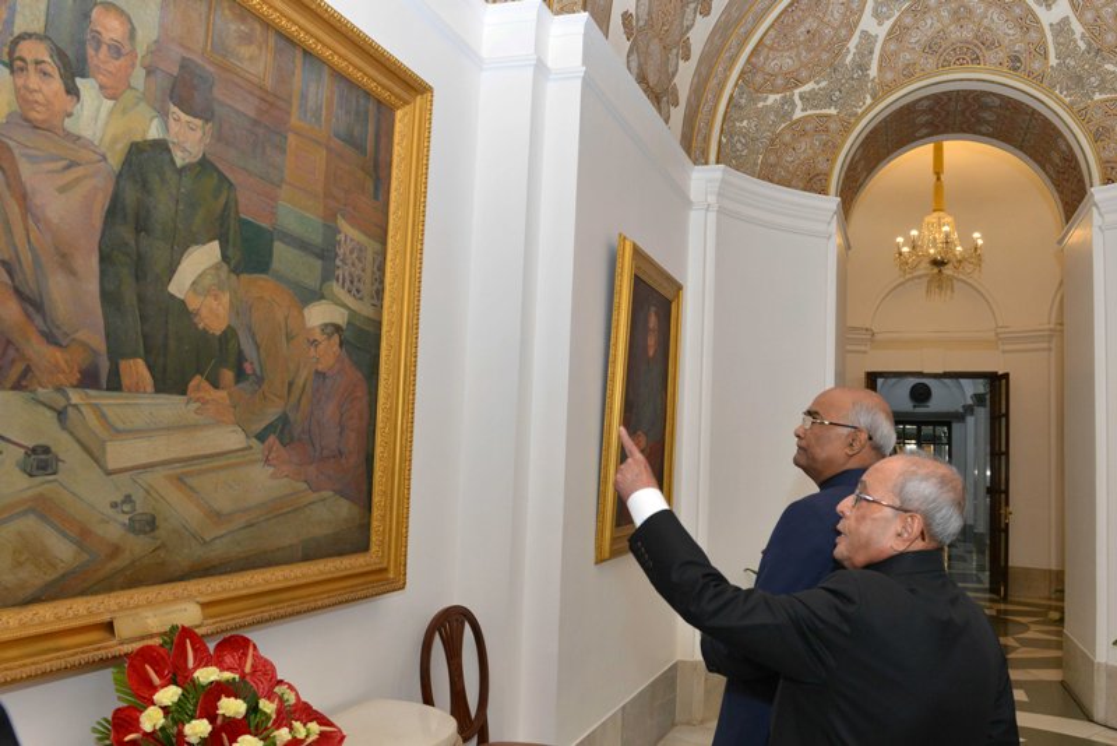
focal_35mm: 24
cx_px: 558
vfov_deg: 53.2
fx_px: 745
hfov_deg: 73.7
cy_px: 373
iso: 1250
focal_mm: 24
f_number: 5.6
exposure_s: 1/100
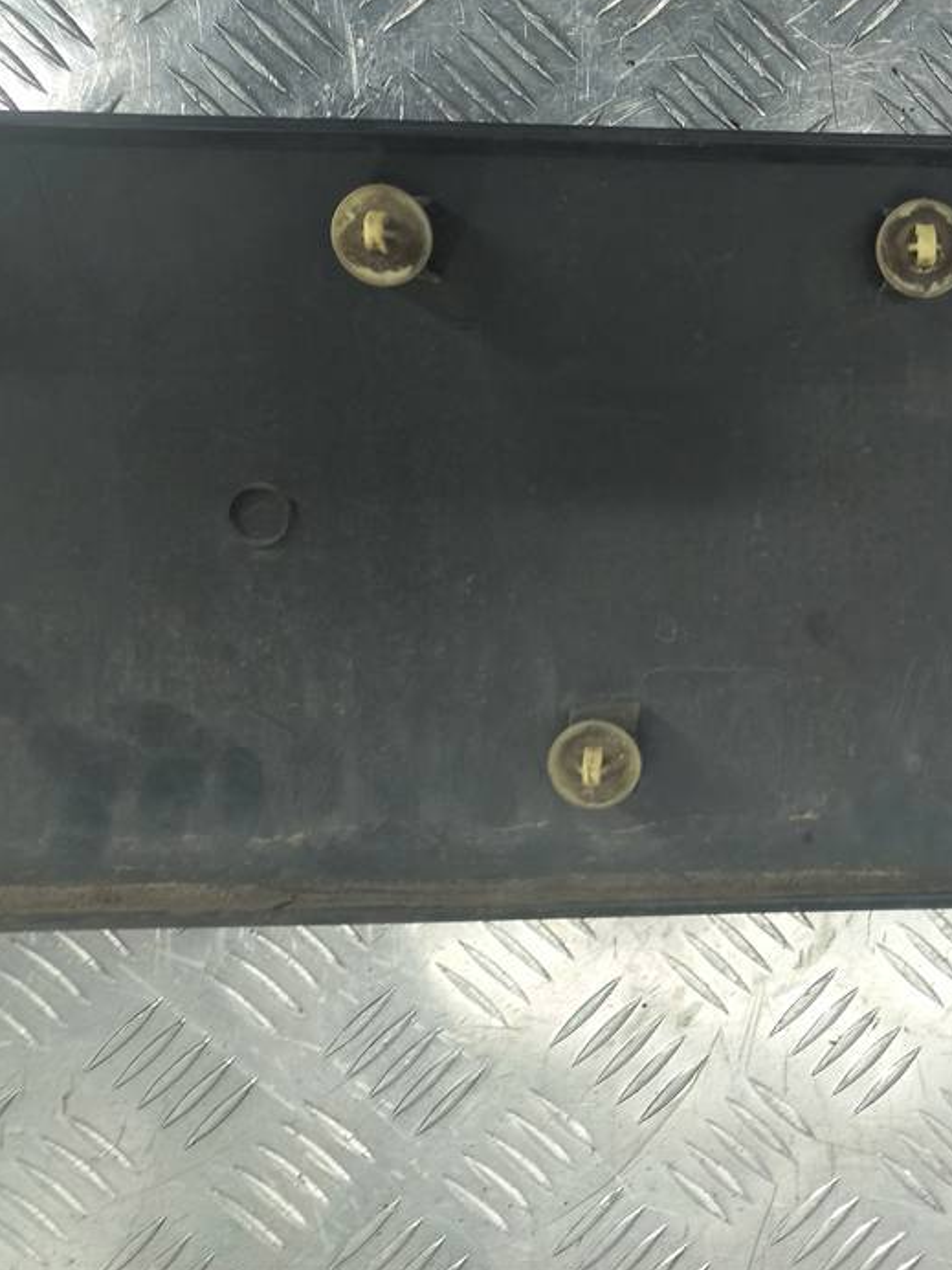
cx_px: 846
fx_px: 1357
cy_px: 571
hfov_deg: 36.4
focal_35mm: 37
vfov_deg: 50.1
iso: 64
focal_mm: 4.6
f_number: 1.8
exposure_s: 1/50
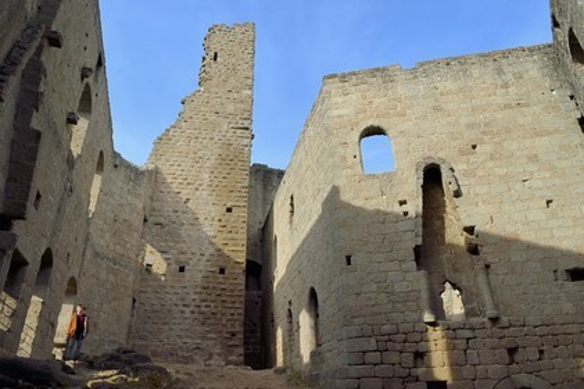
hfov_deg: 73.8
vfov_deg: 53.1
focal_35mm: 24
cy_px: 194
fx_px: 389
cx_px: 292
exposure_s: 1/320
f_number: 13
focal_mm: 24
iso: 400
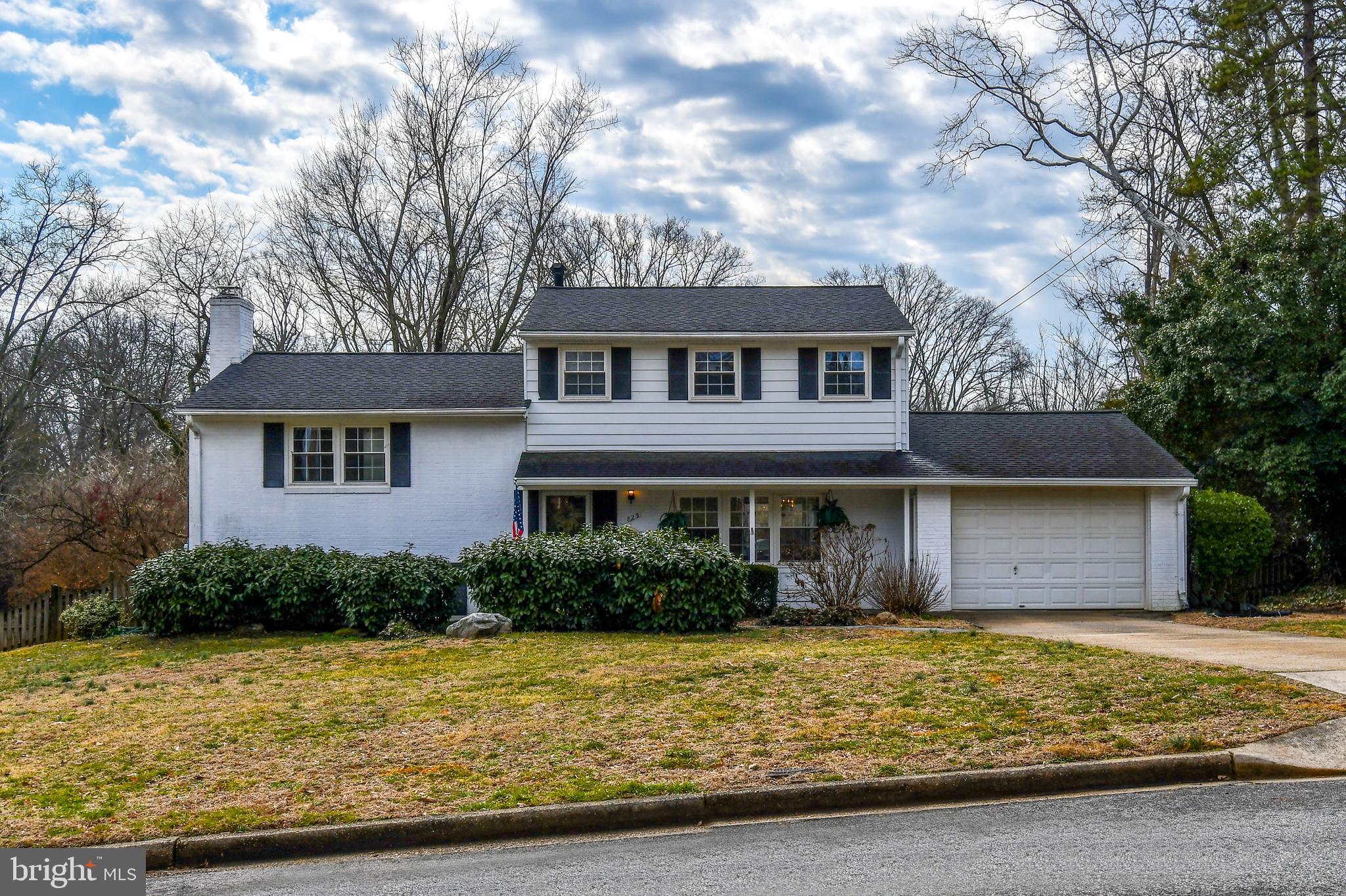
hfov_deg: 61.9
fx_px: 1121
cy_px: 448
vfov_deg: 43.6
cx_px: 673
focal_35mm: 30
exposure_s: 1/320
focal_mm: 20
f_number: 9
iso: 100
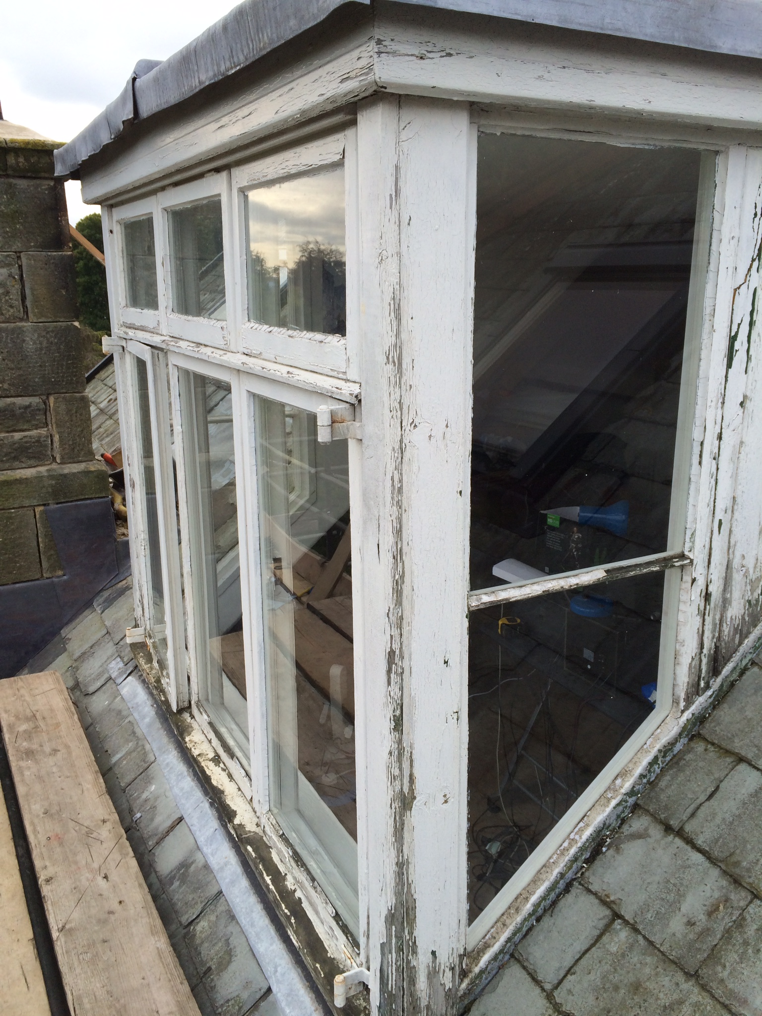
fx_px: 851
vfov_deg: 61.7
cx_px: 381
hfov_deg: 48.2
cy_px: 508
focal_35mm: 29
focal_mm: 4.15
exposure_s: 1/380
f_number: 2.2
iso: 32
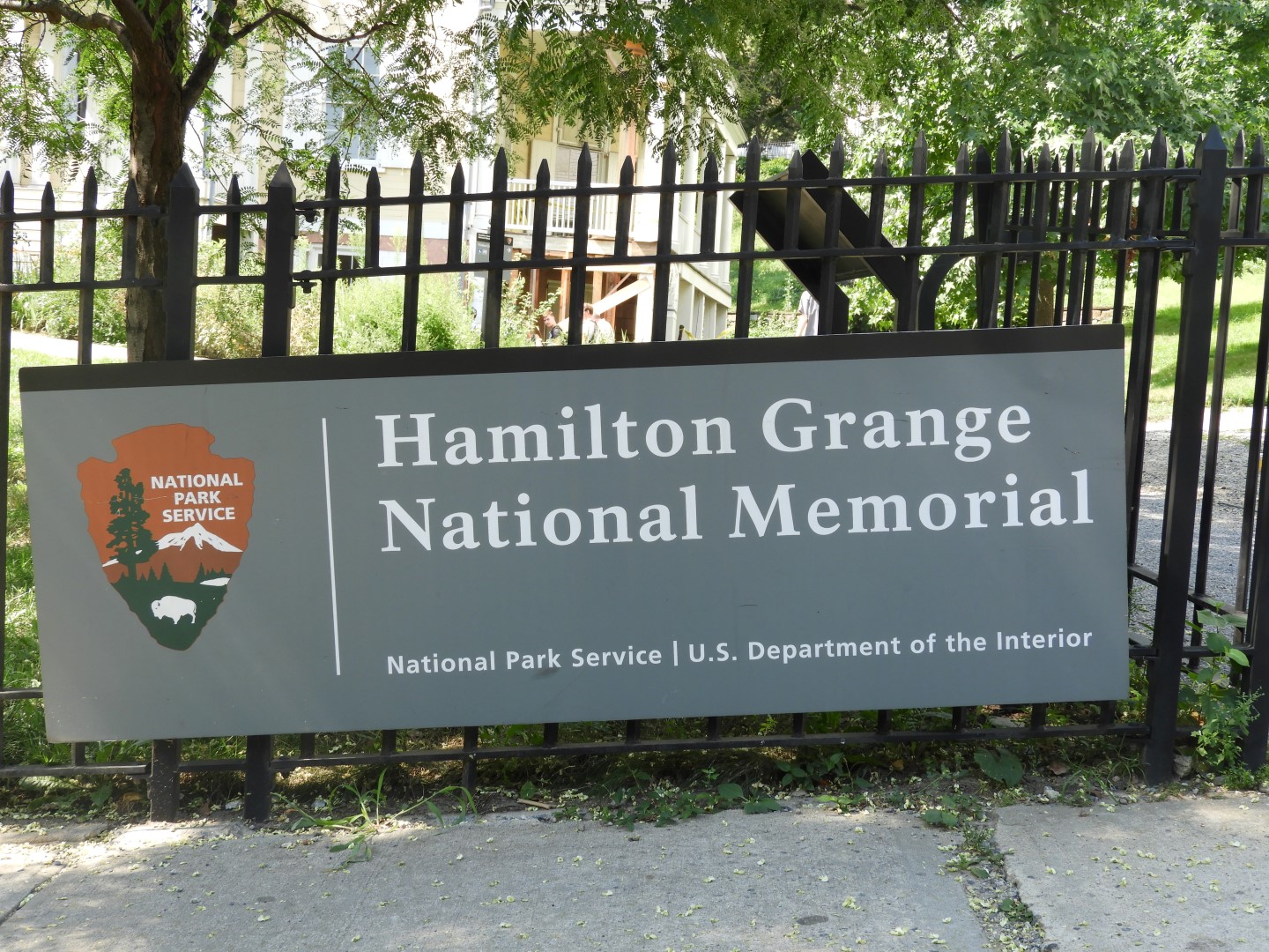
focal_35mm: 45
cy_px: 476
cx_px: 634
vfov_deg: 32.2
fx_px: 1650
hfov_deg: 42.1
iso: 100
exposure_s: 1/160
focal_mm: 8.1
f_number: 4
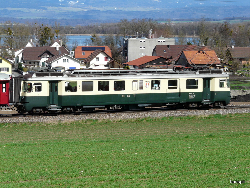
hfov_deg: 16.7
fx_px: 852
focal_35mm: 118
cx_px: 125
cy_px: 95
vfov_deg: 12.6
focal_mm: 19.2
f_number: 5.6
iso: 100
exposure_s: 1/500
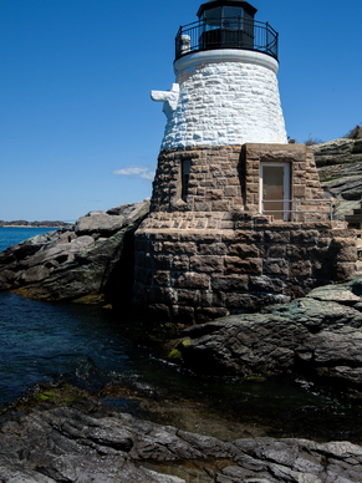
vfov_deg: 47.7
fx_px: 544
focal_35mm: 39
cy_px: 205
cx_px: 180
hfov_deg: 36.8
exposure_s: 1/125
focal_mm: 35
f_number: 11
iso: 400
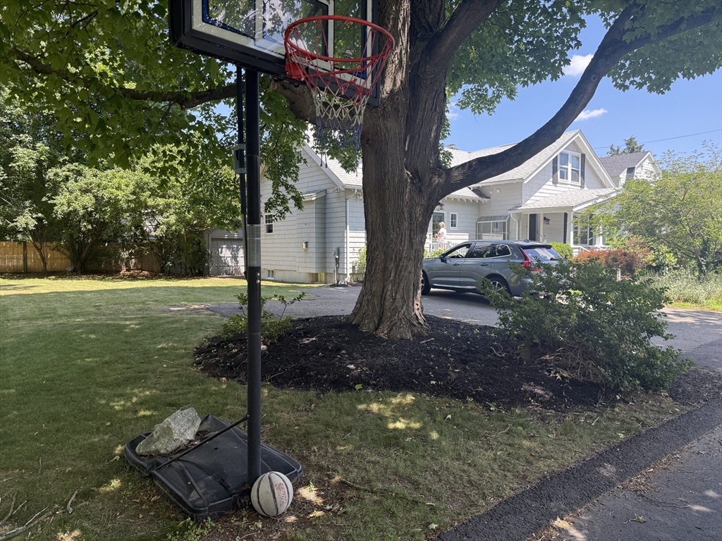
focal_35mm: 24
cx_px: 361
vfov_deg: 56.8
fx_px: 501
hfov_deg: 71.6
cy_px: 270
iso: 100
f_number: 1.78
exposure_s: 1/637
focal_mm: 6.76
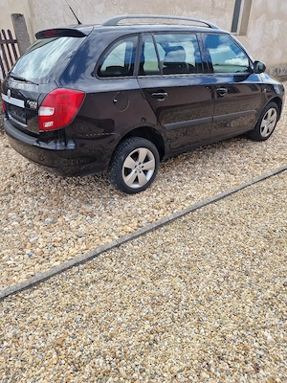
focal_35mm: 23
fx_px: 254
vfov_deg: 73.9
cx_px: 144
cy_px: 192
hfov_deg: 58.9
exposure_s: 1/385
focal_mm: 6.4
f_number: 1.8
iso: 50
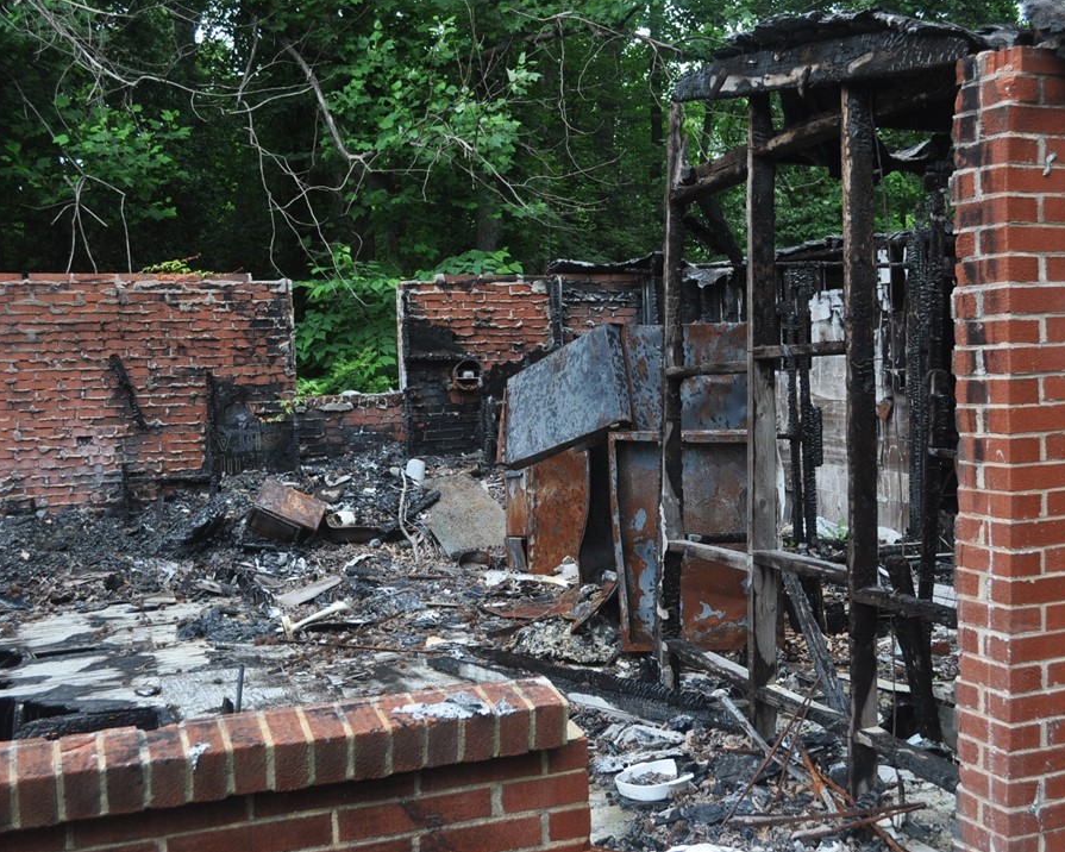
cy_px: 424
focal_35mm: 41
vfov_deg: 36.5
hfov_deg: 44.8
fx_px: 1292
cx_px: 566
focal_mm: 24
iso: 400
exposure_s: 1/125
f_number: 5.6
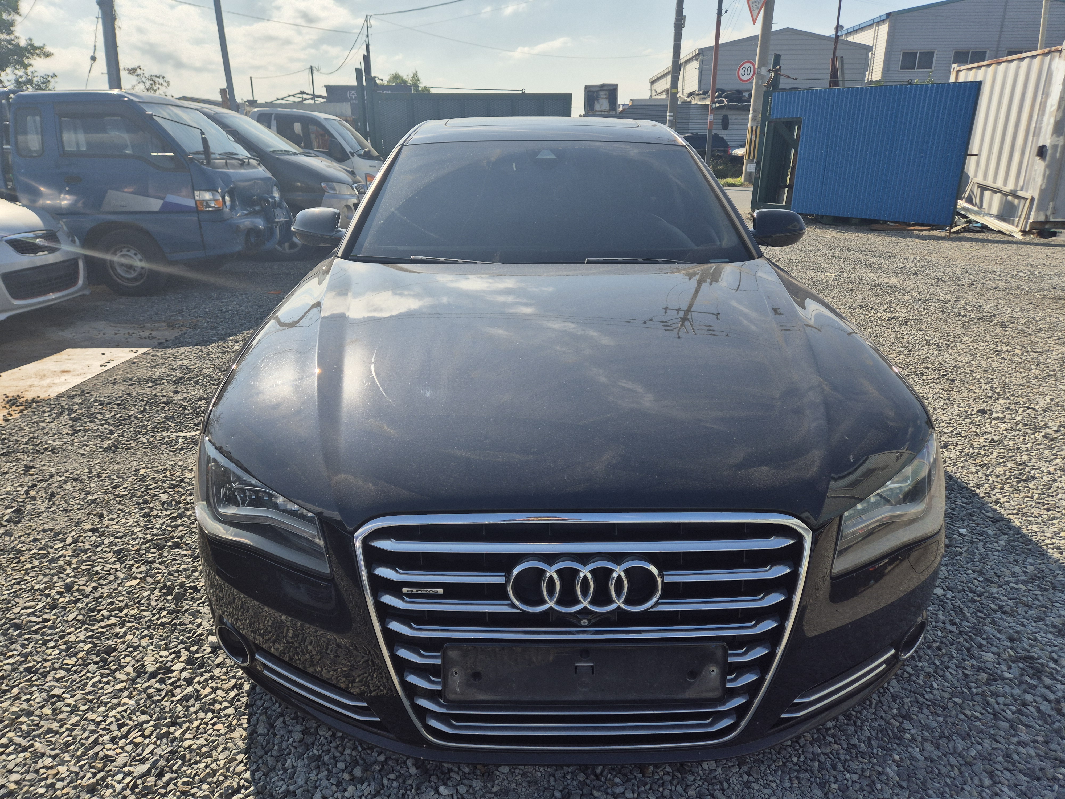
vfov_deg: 58.9
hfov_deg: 73.9
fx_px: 708
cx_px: 532
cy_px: 400
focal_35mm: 23
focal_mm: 5.4
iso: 25
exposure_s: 1/2392
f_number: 1.8
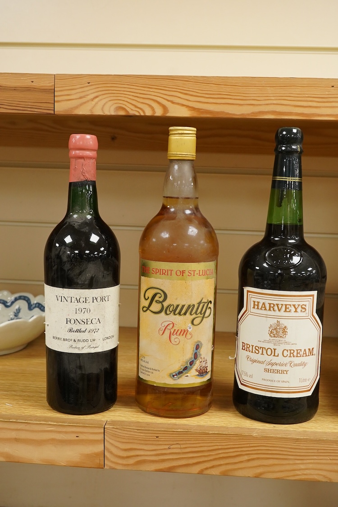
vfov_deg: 43.6
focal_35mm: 45
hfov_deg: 29.9
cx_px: 169
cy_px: 254
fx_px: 634
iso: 2000
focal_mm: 30
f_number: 9
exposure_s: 1/125
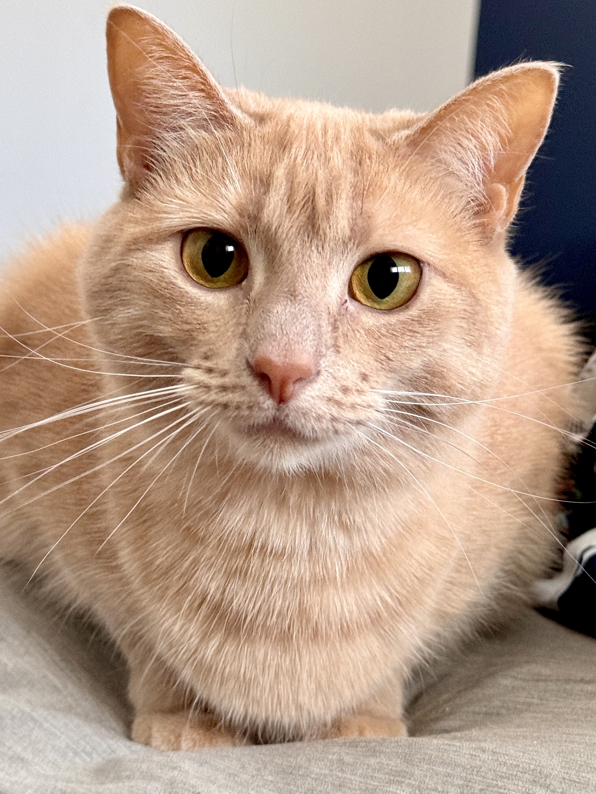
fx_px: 1240
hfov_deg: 27.0
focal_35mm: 54
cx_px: 291
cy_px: 386
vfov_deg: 35.5
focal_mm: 6.86
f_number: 1.78
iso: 250
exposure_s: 1/50
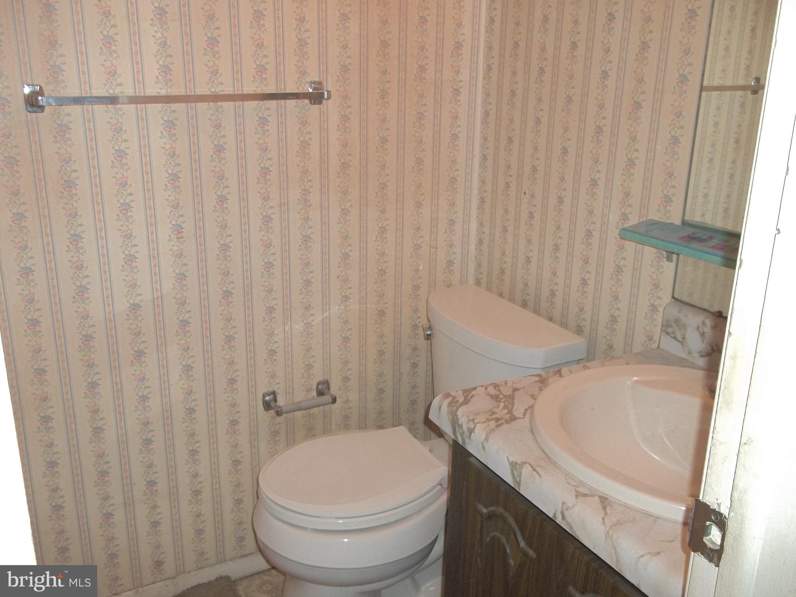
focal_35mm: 33
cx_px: 398
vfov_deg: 42.9
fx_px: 759
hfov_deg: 55.4
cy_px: 298
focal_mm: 5.9
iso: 160
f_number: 3.3
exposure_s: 1/30
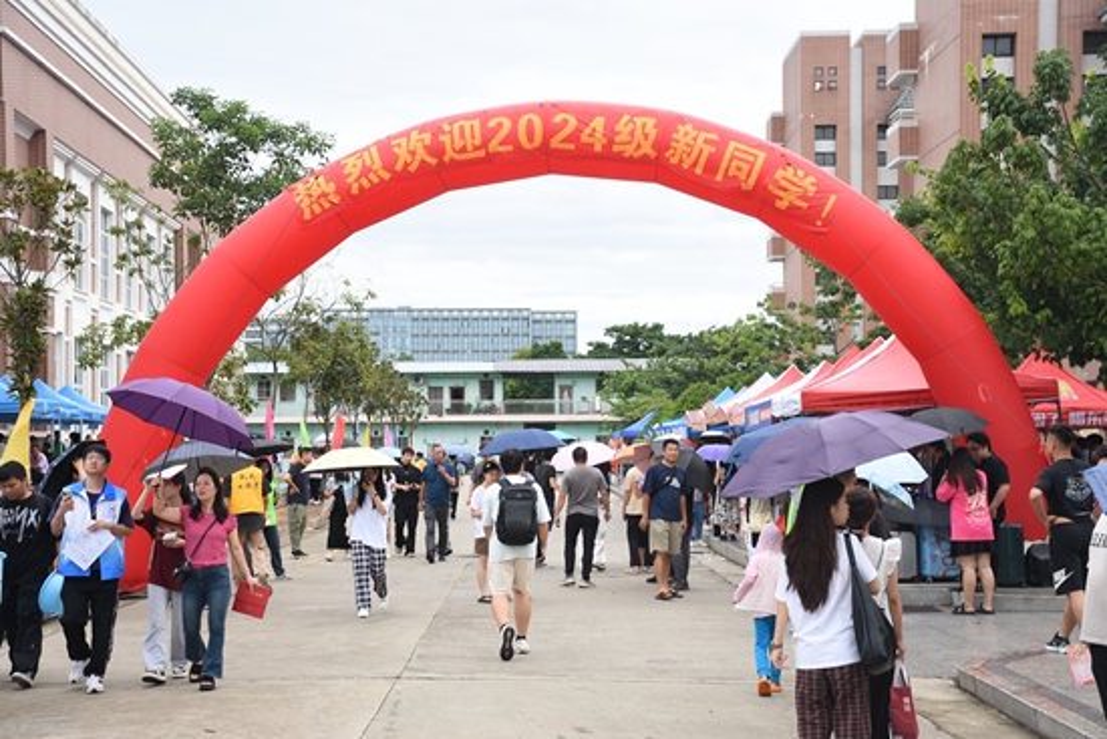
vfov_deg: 22.6
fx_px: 1845
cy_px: 370
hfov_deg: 33.4
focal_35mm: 60
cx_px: 554
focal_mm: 40
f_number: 4.5
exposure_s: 1/160
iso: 100
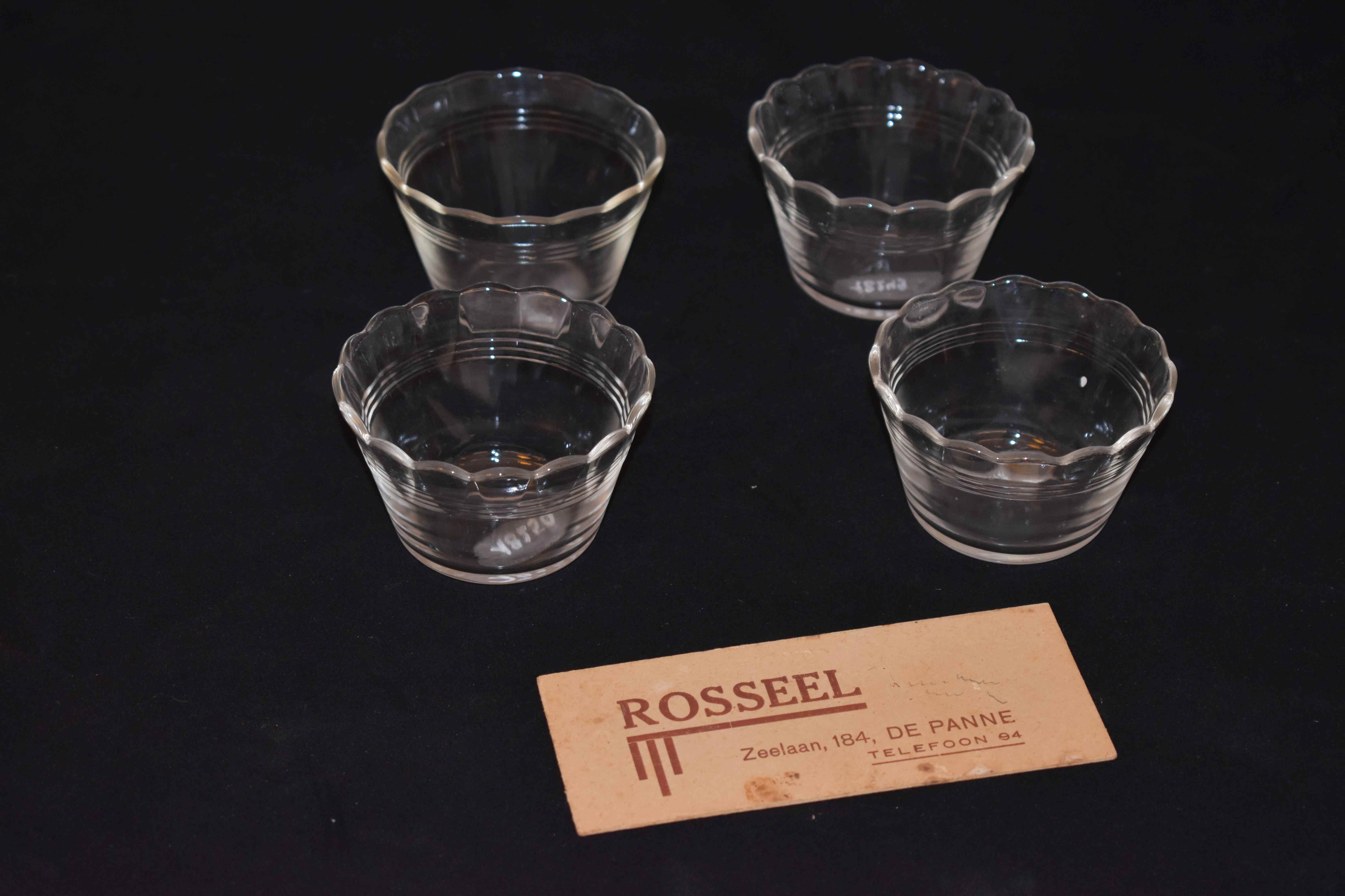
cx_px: 672
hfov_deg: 24.6
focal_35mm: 82
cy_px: 448
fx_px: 3082
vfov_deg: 16.6
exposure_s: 1/15
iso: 1100
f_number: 5.6
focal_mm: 55
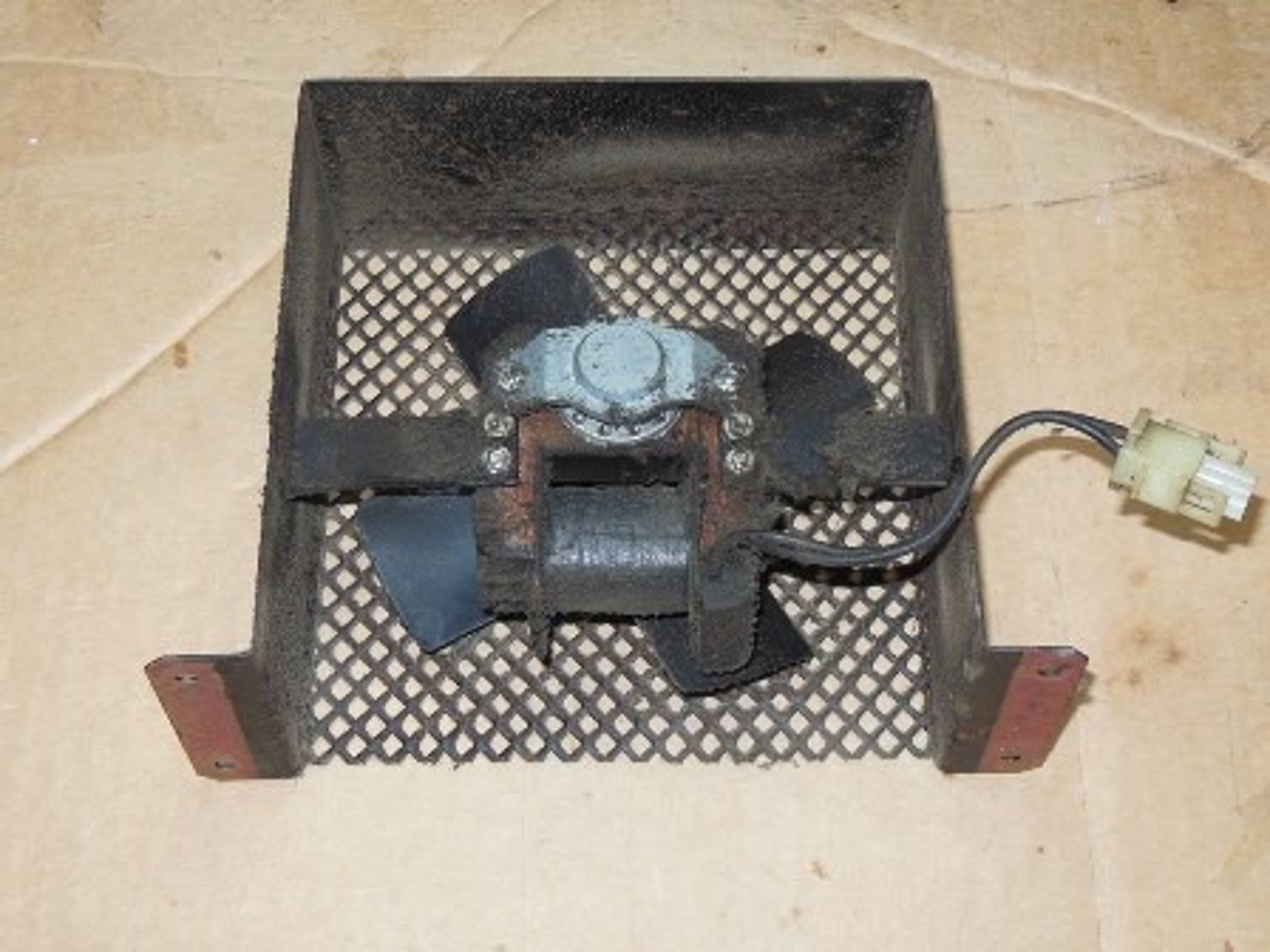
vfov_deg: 29.1
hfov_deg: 38.2
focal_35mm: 50
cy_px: 476
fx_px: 1834
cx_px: 635
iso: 200
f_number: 4
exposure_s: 1/60
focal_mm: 8.9
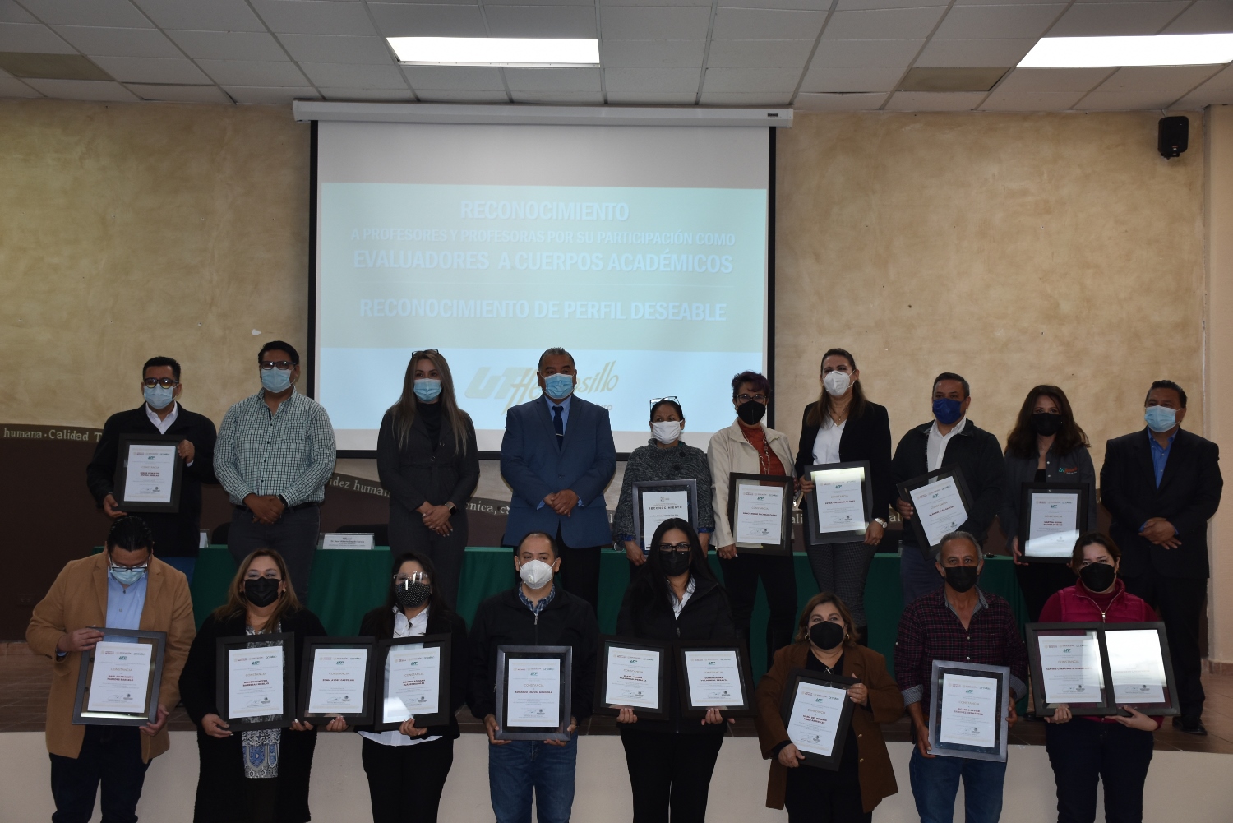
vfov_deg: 28.1
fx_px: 1644
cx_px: 616
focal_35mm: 48
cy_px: 412
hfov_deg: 41.1
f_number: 4
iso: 400
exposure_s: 1/80
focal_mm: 32
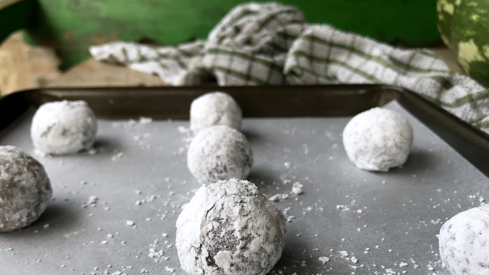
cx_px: 246
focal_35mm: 31
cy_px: 163
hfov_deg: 62.6
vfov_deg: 37.7
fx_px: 402
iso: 20
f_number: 1.8
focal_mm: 3.99
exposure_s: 1/357
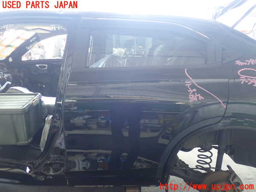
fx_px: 237
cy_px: 96
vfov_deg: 44.2
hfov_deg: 56.8
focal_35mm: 32
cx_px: 128
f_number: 2.4
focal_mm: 5.87
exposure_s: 1/60
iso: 200
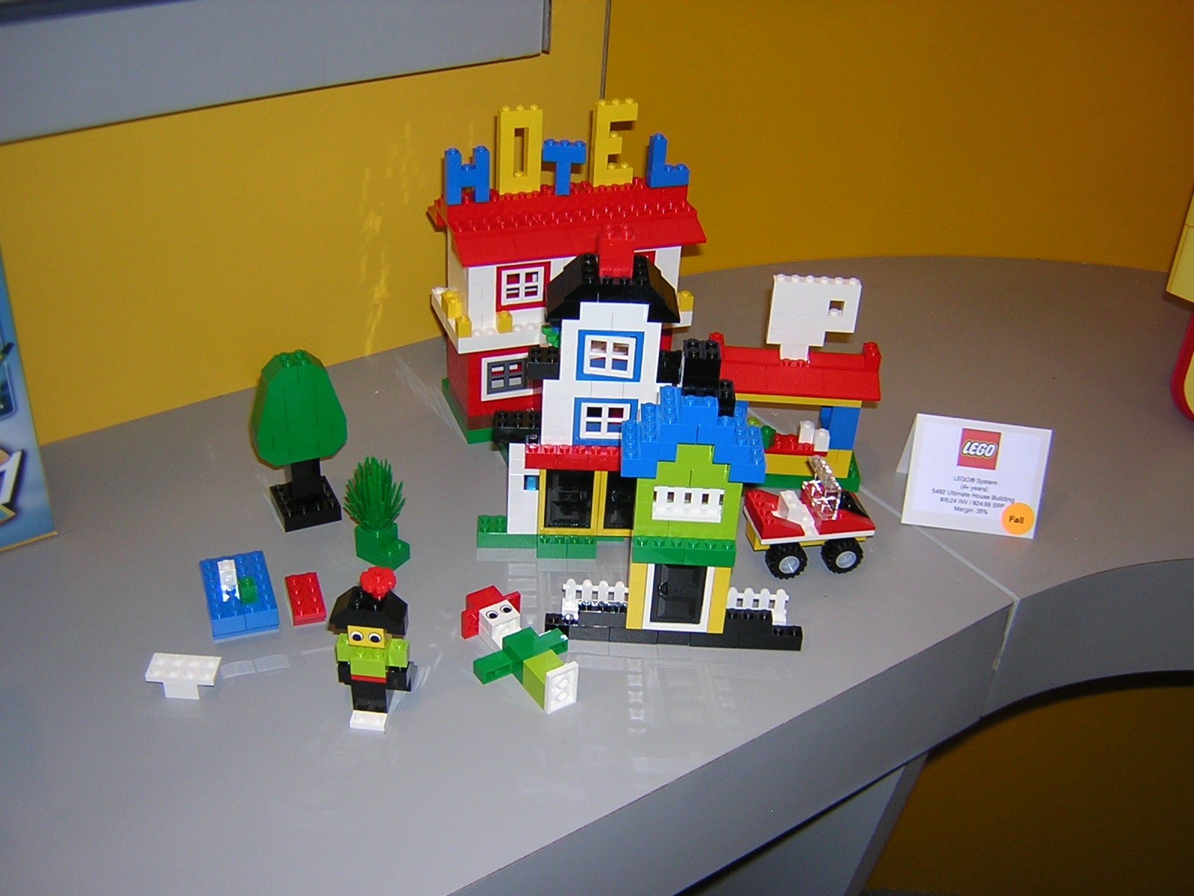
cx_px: 597
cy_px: 448
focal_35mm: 36
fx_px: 1242
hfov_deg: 51.4
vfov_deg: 39.7
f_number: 2.6
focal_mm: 4.7
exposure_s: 1/60.1
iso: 100
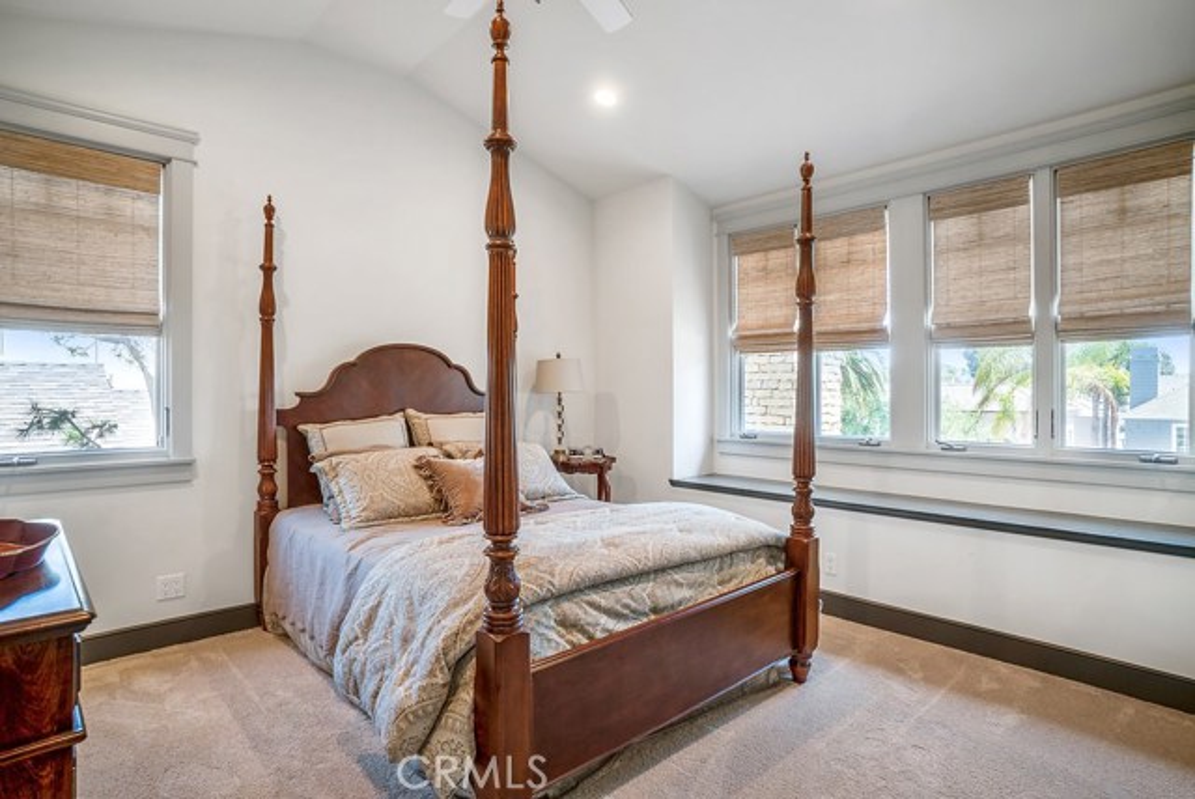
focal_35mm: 18
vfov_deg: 67.5
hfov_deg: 89.9
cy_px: 400
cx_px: 598
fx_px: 598
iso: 125
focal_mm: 18
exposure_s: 1/40
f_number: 8
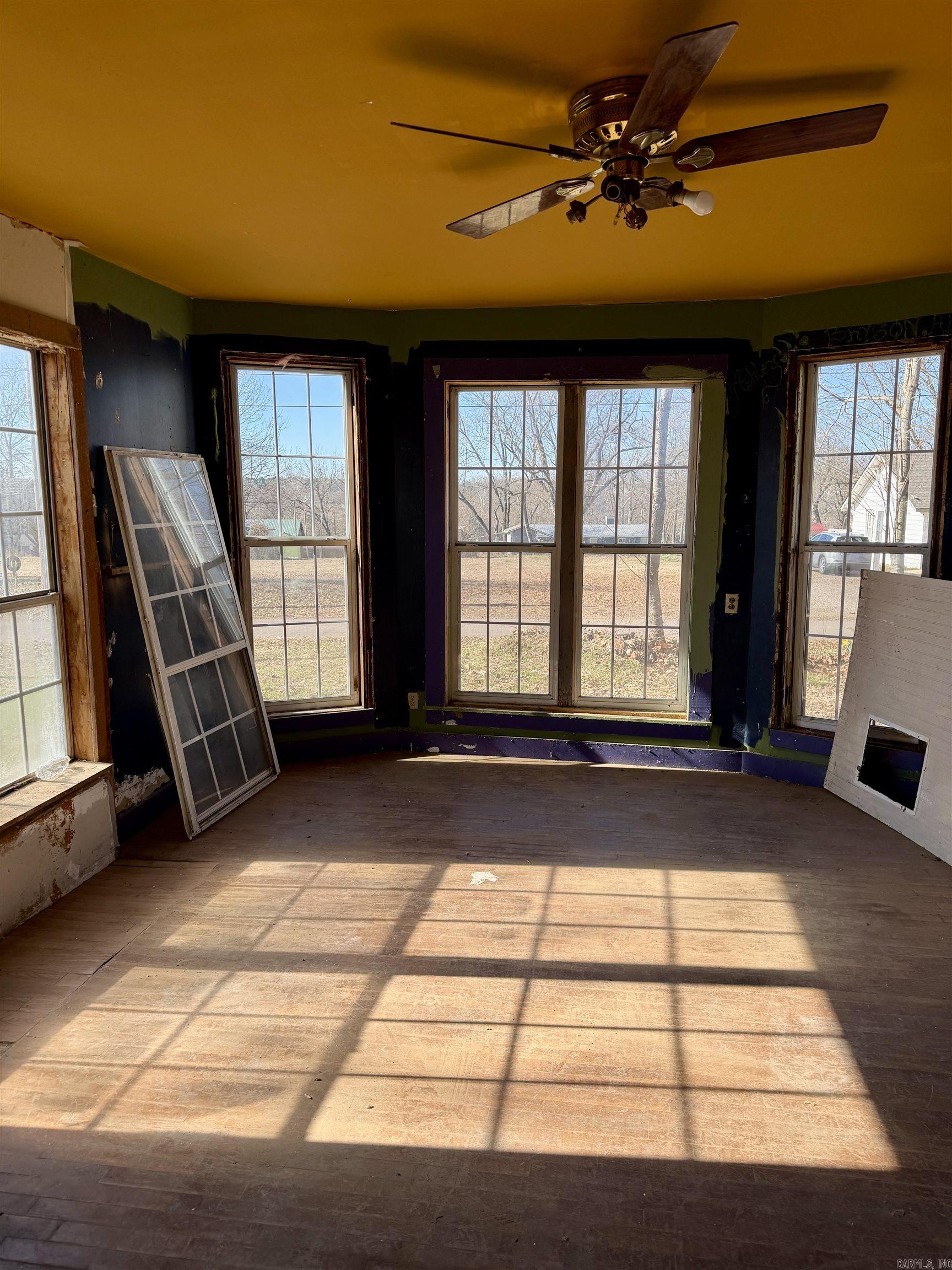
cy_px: 635
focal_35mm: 24
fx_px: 880
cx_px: 476
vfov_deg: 71.6
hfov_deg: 56.8
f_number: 1.78
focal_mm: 6.76
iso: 80
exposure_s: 1/1018
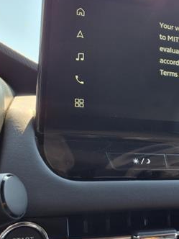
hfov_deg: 25.9
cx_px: 197
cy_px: 142
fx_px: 359
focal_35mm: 52
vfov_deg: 36.7
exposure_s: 1/189
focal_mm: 3.58
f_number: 1.9
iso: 40
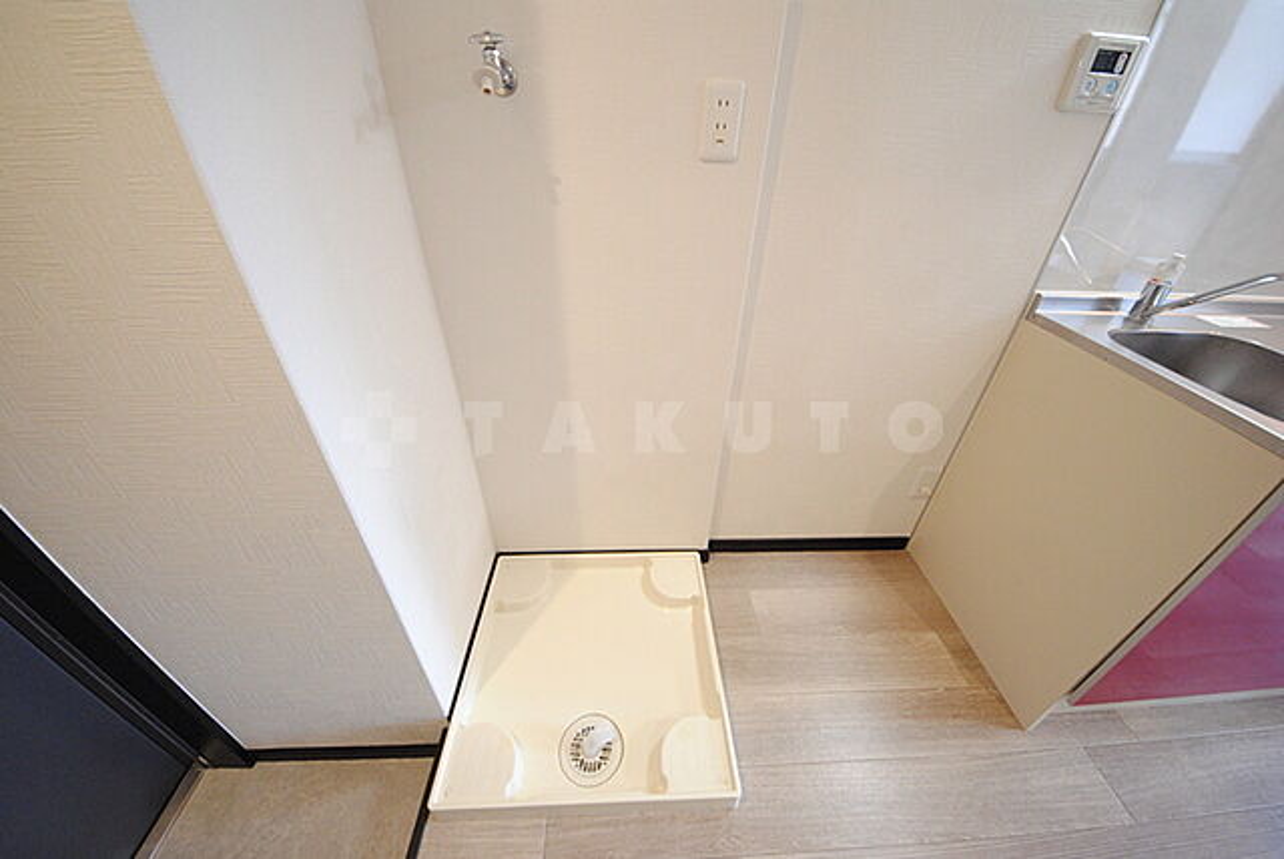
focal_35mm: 12
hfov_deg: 112.6
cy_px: 430
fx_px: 428
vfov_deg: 90.1
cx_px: 642
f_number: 4.5
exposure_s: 1/20
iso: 800
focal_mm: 8
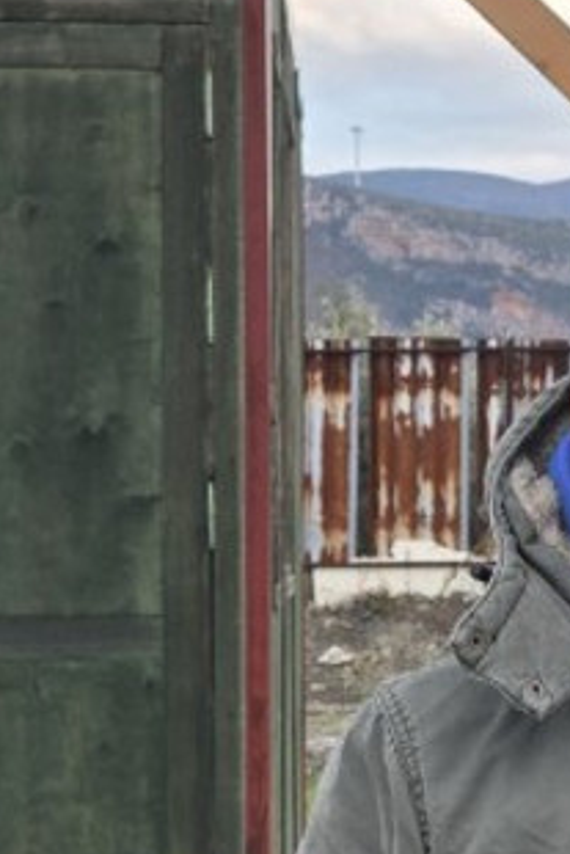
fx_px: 4222
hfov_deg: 7.6
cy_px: 426
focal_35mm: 178
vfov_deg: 11.5
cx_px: 898
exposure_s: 1/100
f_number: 2.4
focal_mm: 7.9
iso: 80
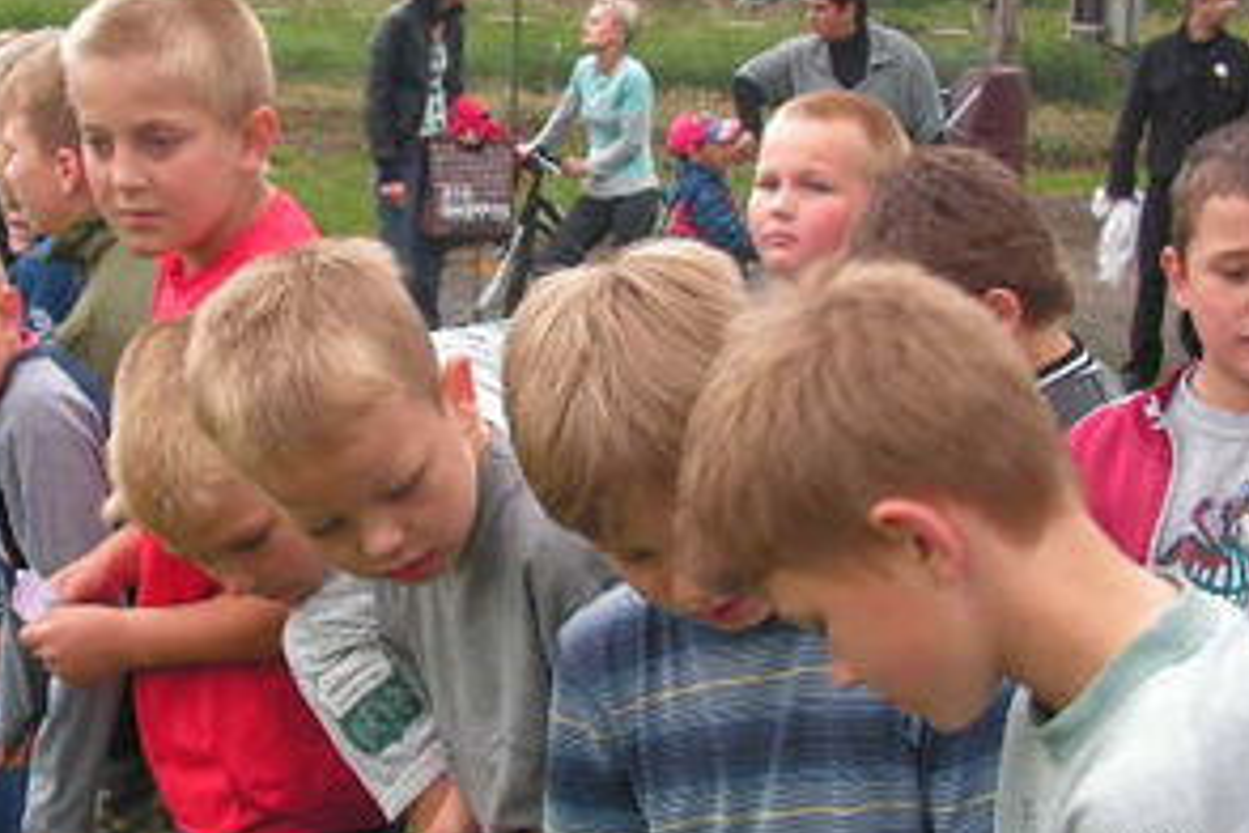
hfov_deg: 29.1
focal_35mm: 69
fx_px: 2394
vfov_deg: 19.7
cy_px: 431
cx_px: 433
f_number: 3.2
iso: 64
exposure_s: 1/50
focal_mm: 6.5
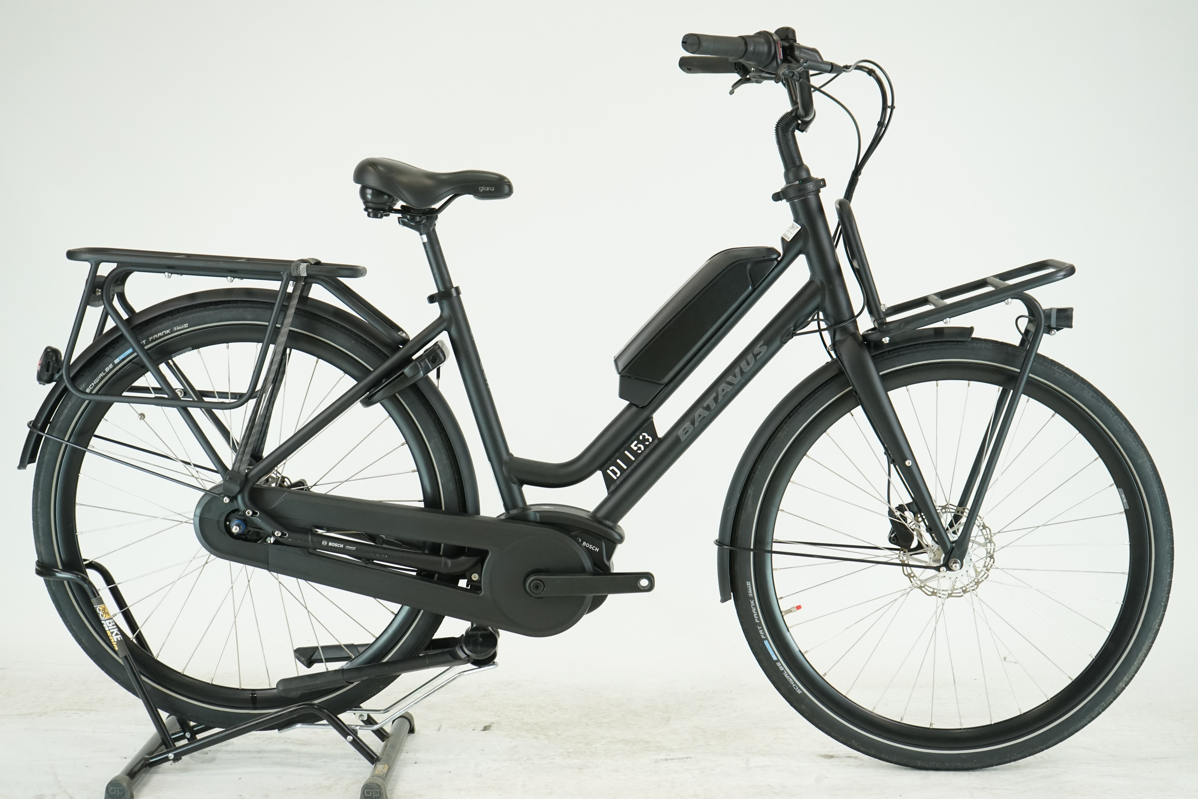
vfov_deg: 25.1
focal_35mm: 54
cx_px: 599
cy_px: 400
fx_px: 1797
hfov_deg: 36.9
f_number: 5.6
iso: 1600
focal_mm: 54
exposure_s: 1/200
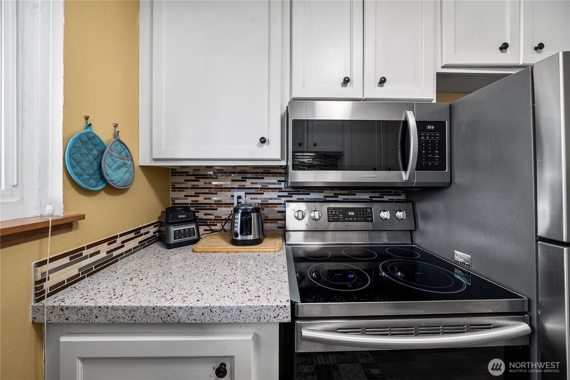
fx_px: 190
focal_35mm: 12
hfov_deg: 112.6
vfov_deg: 90.1
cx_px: 285
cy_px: 190
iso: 400
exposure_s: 1/60
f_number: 7.1
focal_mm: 12
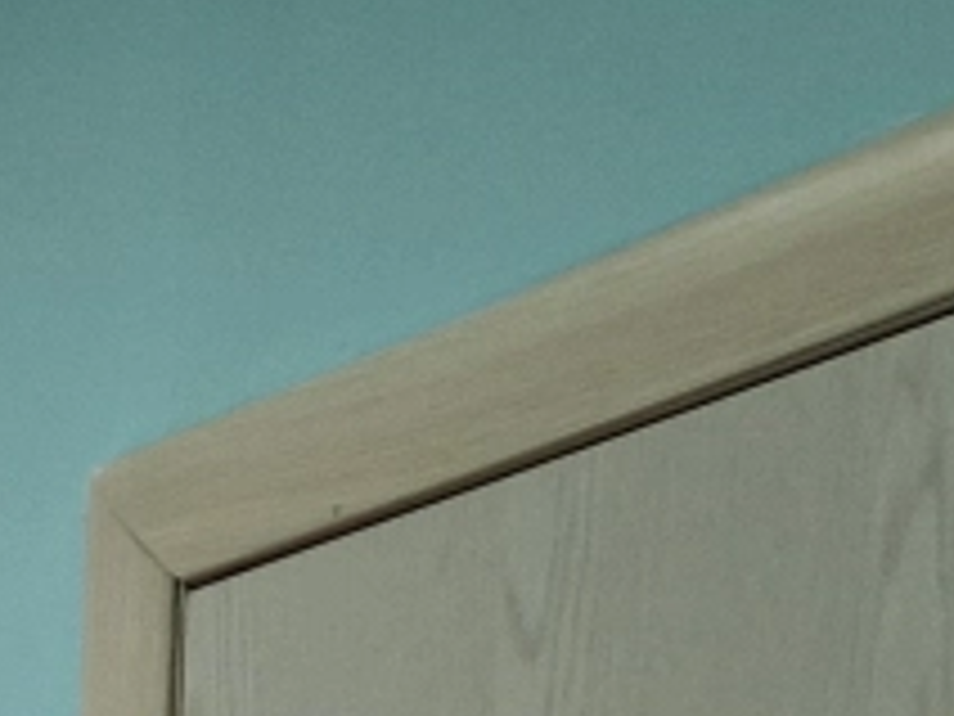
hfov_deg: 13.6
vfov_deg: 9.2
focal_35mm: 136
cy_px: 1997
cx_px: -508
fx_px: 3748
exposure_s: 1/100
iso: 100
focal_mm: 5.4
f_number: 1.8
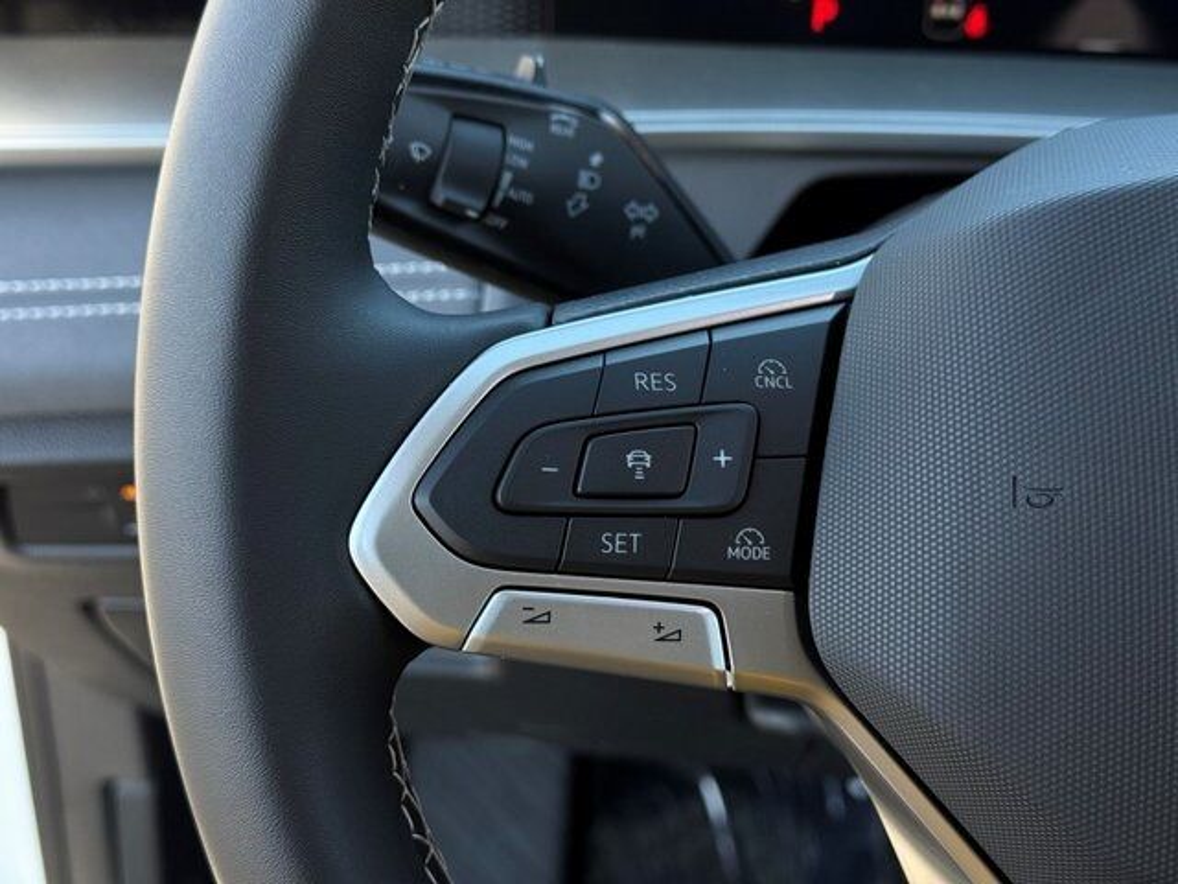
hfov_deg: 39.7
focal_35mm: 48
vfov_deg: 30.3
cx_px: 589
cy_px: 442
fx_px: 1633
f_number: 1.78
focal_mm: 6.76
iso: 64
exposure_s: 1/245
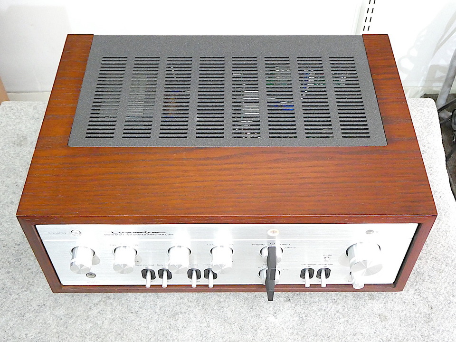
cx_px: 228
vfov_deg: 32.9
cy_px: 171
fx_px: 580
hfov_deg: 42.9
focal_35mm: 44
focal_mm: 7.8
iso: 1600
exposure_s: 1/20
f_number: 4.7
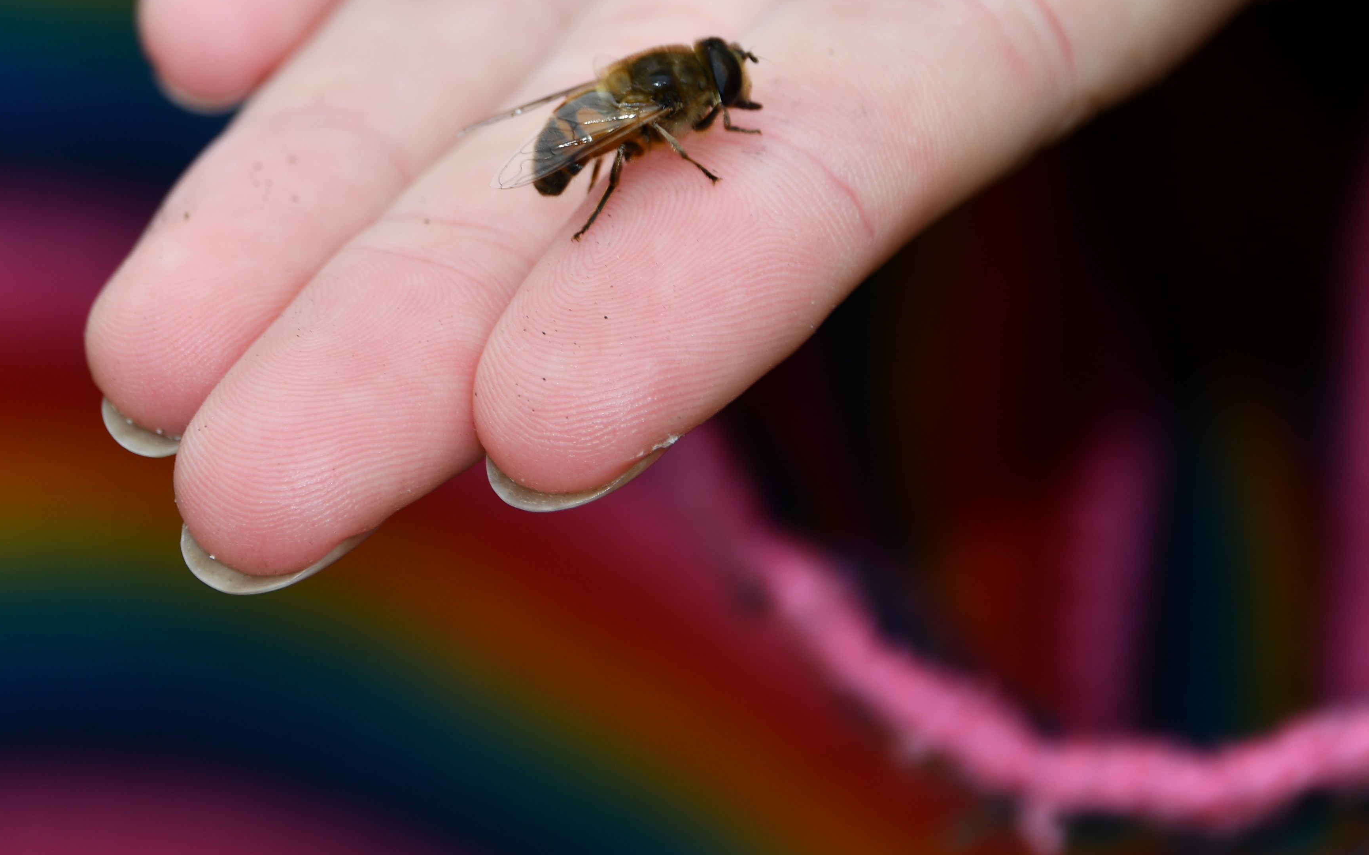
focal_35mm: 300
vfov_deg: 4.4
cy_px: 179
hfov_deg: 7.0
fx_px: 11192
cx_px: 554
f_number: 5.6
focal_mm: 122
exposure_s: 1/125
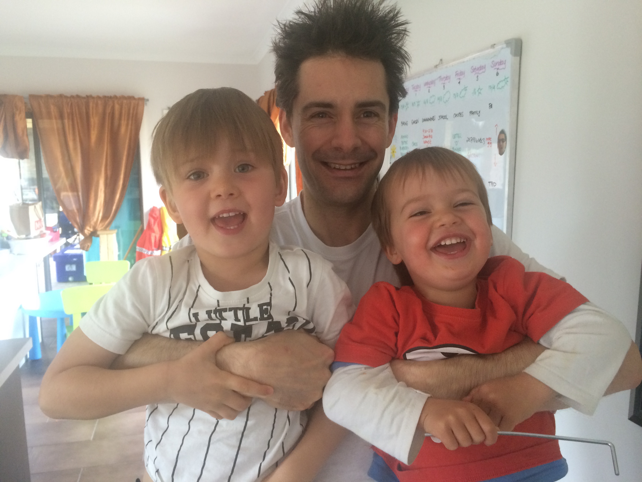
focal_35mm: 29
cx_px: 321
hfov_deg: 61.7
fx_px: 538
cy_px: 241
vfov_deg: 48.2
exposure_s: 1/30
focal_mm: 4.15
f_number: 2.2
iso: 160
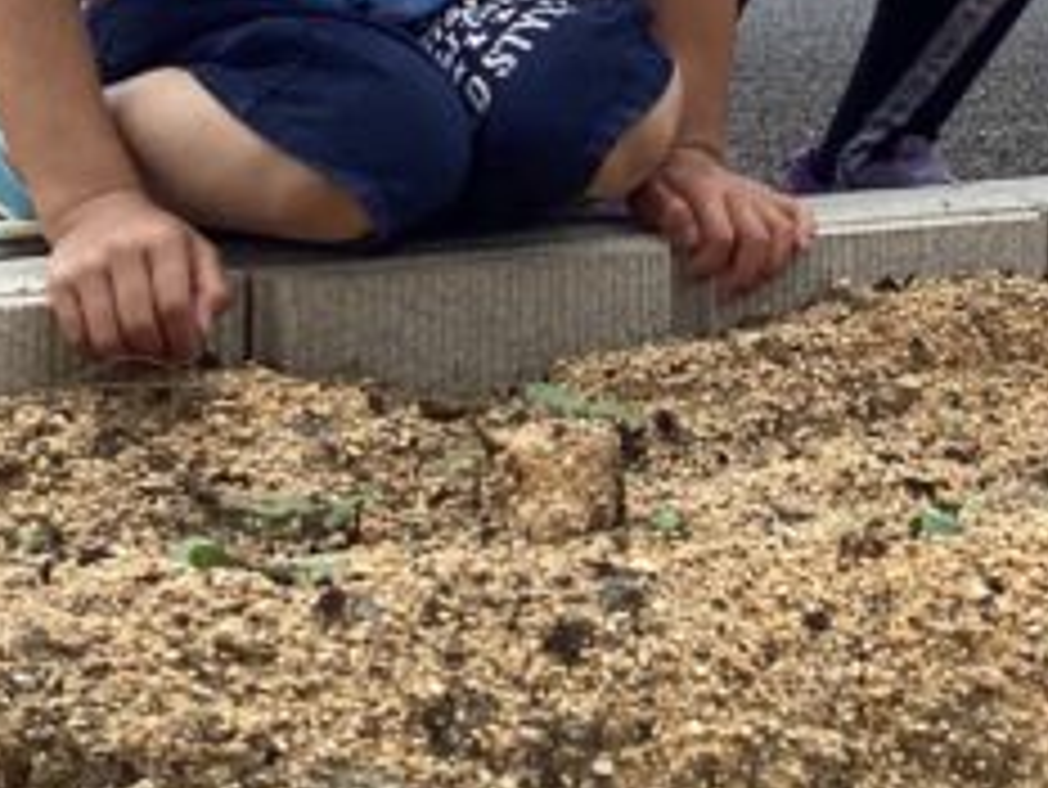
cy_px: -266
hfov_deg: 18.7
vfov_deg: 13.9
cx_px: 1052
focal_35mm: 102
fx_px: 3090
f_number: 2.4
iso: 25
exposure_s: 1/1253
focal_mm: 3.3
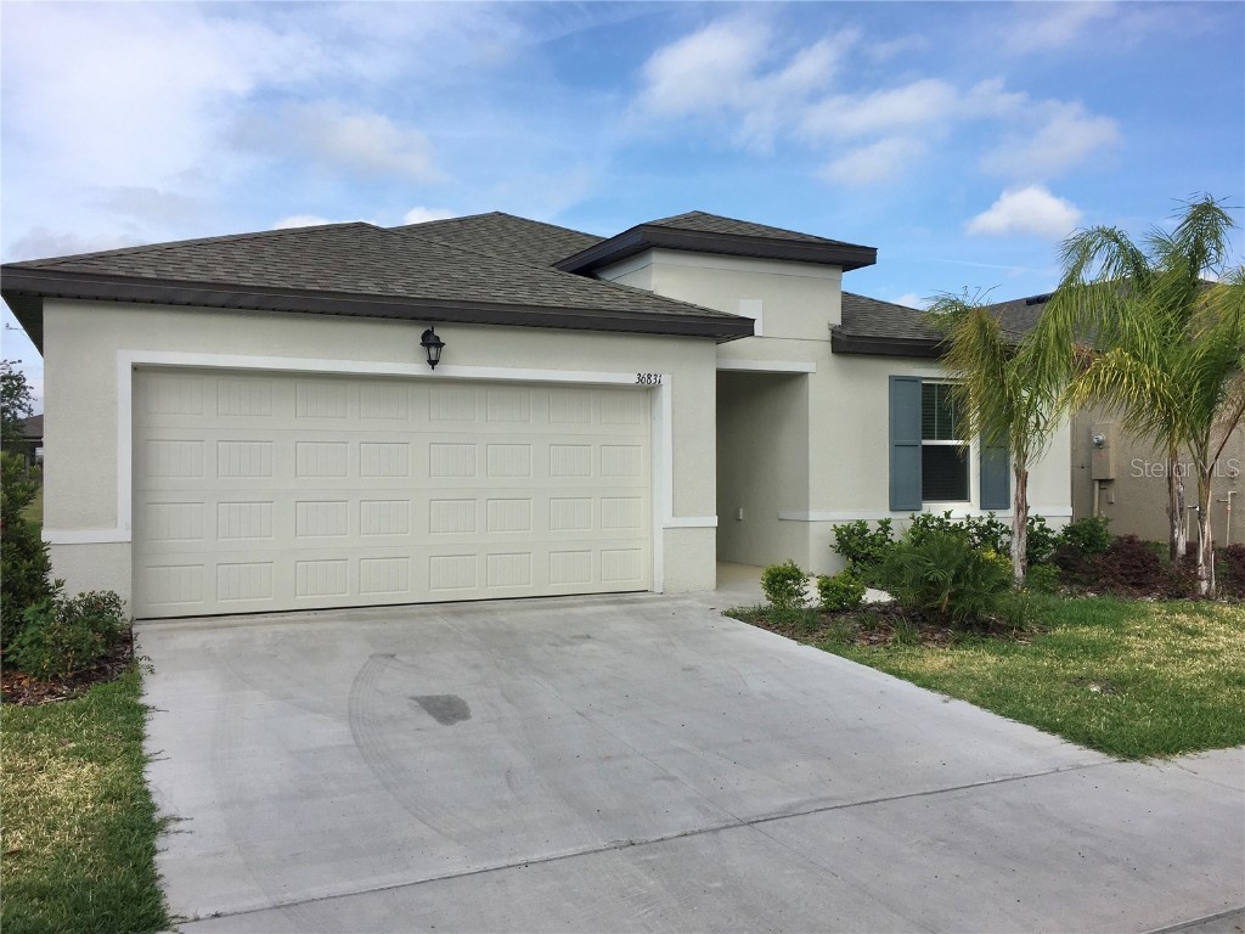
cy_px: 467
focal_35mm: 29
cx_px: 622
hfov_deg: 61.7
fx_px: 1043
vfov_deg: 48.2
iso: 25
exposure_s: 1/1672
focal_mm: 4.15
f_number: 2.2
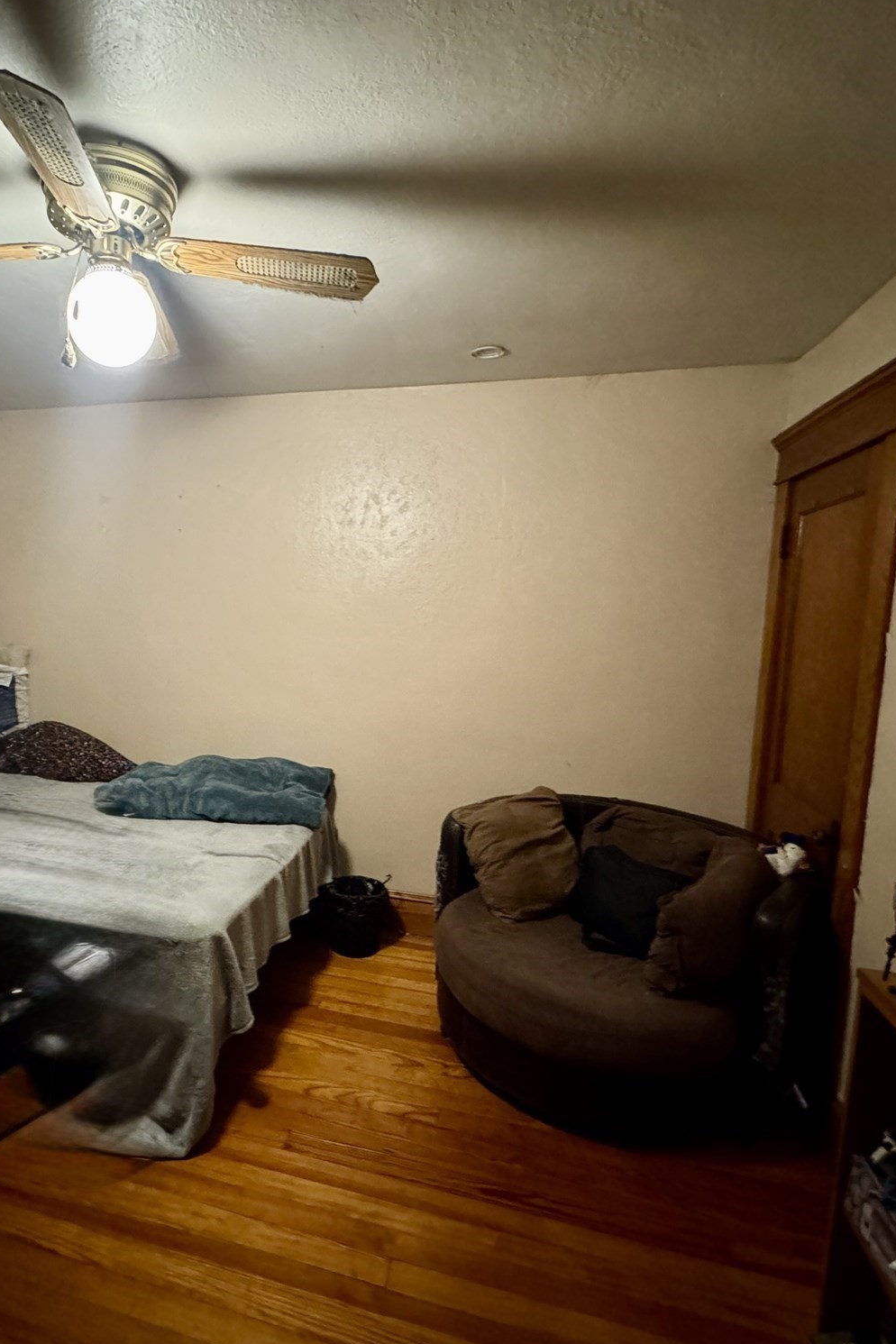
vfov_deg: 84.0
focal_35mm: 20
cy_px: 682
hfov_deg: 60.4
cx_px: 294
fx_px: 747
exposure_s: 1/40
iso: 1250
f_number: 2.2
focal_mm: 2.22
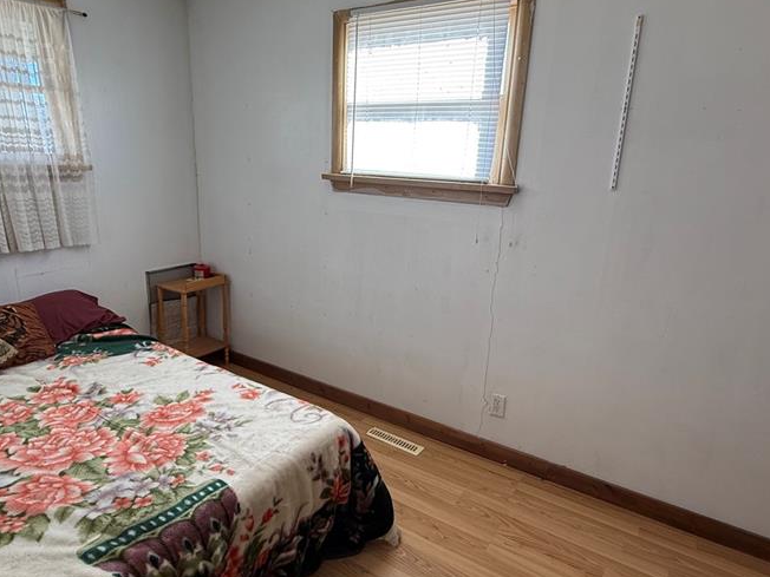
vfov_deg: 61.1
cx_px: 366
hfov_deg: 76.3
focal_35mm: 22
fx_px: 489
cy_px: 290
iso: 64
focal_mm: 2.22
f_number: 2.2
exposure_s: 1/120
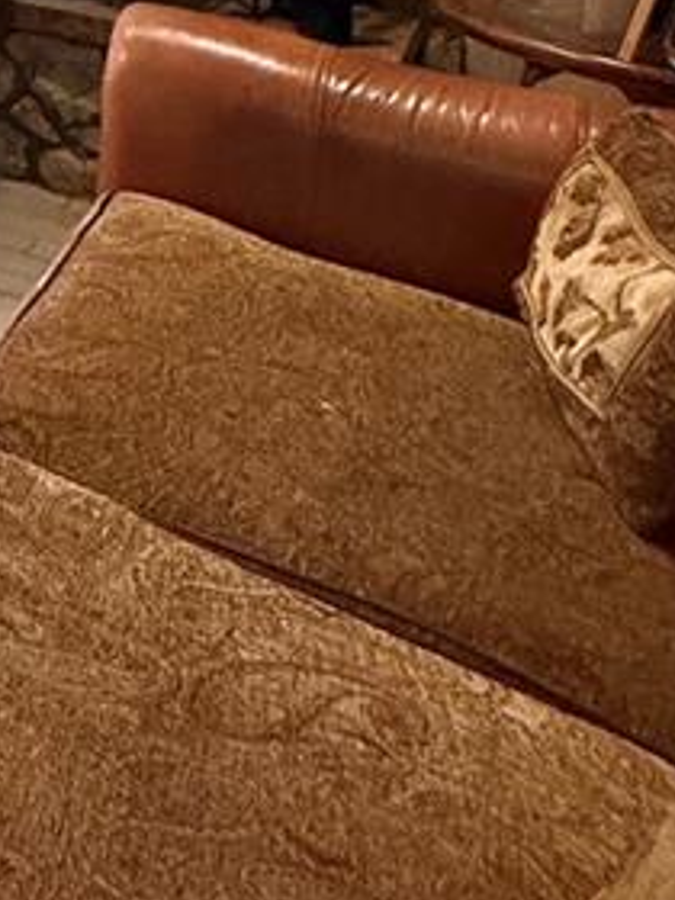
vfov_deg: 25.1
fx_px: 1560
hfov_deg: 18.0
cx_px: -627
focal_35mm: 60
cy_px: -428
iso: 640
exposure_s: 1/60
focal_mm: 2.22
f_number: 2.2
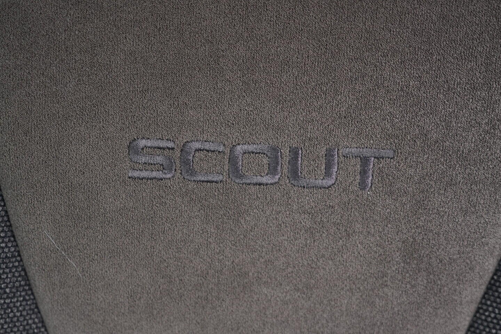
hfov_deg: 53.1
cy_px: 167
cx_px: 250
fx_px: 501
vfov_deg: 36.9
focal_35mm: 36
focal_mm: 24
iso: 500
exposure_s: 1/40
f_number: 2.8
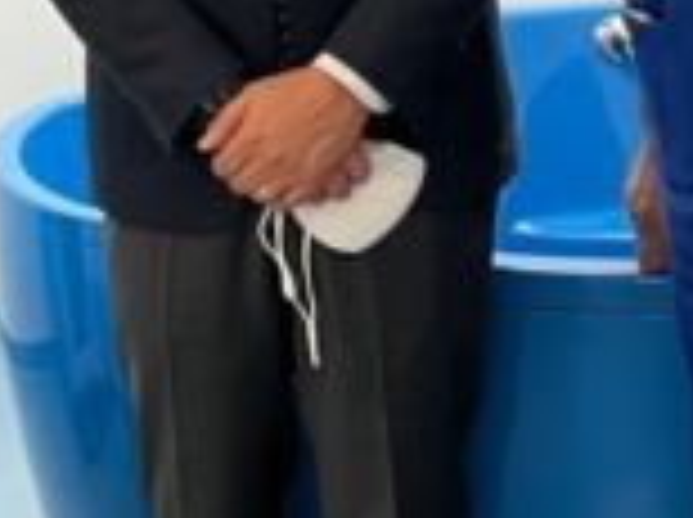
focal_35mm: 115
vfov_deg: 12.7
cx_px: 405
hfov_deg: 17.1
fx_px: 2299
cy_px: 27
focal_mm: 5.7
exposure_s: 1/50
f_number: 1.5
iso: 160
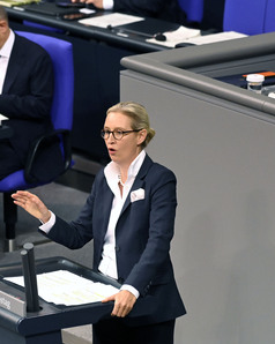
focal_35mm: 341
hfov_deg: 4.5
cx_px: 85
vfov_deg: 5.7
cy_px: 172
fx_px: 3473
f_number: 5.6
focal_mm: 240
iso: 10000
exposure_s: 1/320
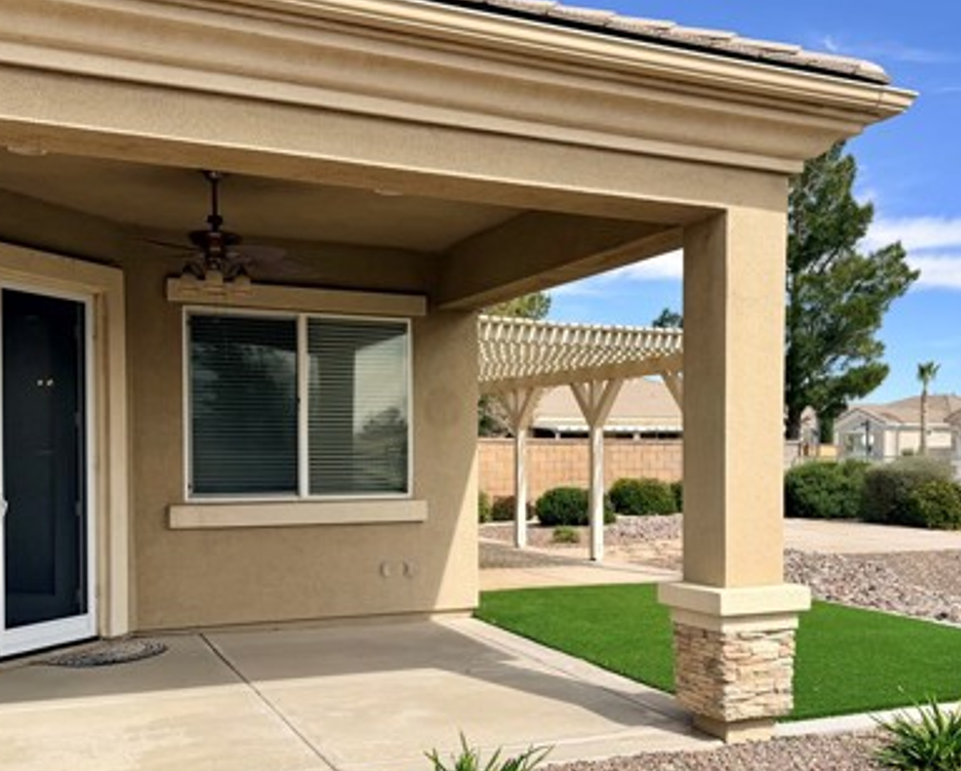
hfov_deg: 46.6
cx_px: 563
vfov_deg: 38.1
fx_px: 1110
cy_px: 476
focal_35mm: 39
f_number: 1.78
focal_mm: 6.76
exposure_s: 1/4975
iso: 80
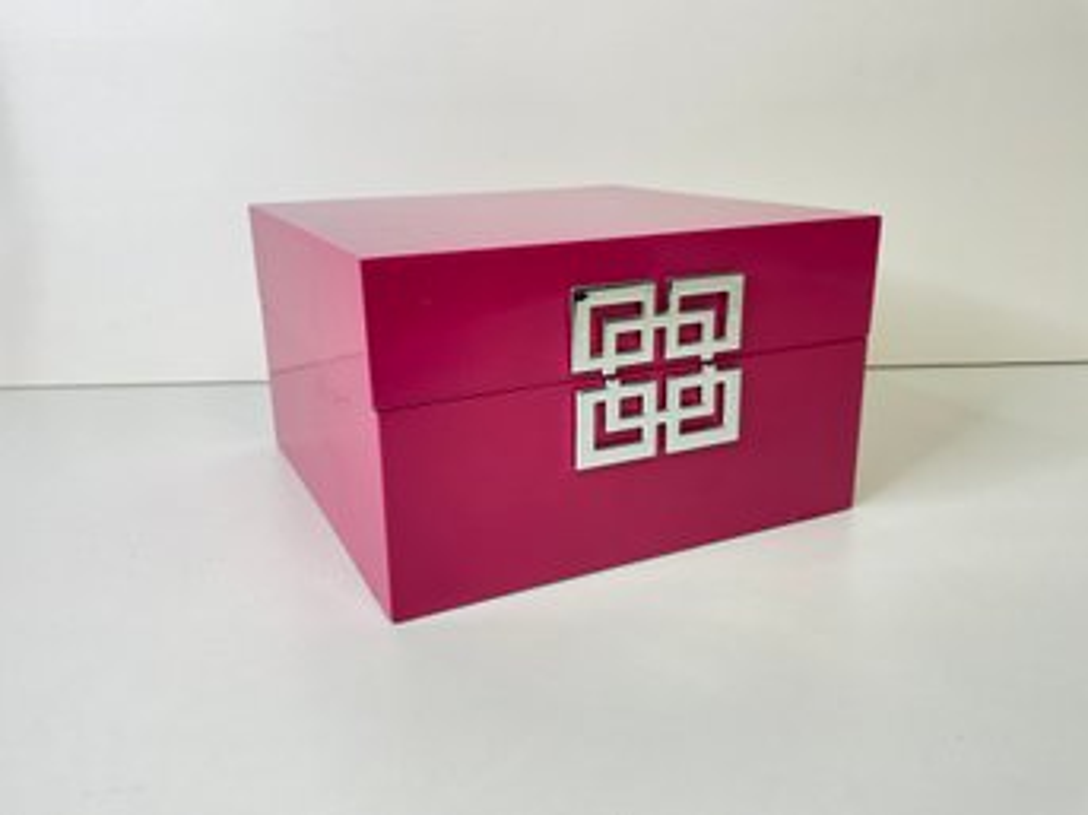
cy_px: 408
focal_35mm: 29
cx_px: 544
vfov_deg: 48.2
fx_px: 911
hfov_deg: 61.7
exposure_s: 1/120
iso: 40
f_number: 1.8
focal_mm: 3
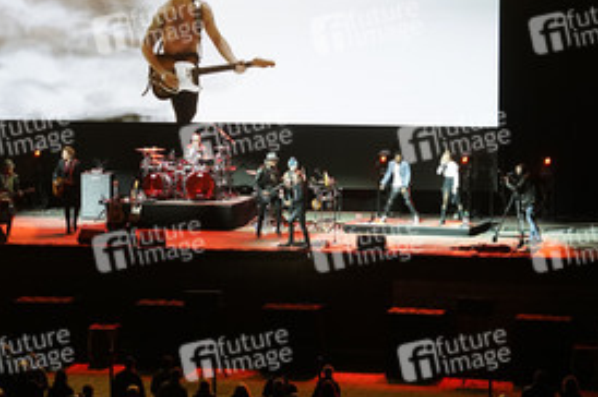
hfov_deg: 14.6
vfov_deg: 9.8
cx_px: 178
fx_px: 2323
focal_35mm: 140
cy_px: 83
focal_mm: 85
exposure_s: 1/400
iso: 1600
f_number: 2.8
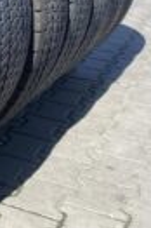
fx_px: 561
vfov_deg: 22.7
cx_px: -141
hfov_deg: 13.4
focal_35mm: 89
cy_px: 64
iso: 32
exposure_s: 1/1245
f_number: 1.8
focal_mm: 4.25
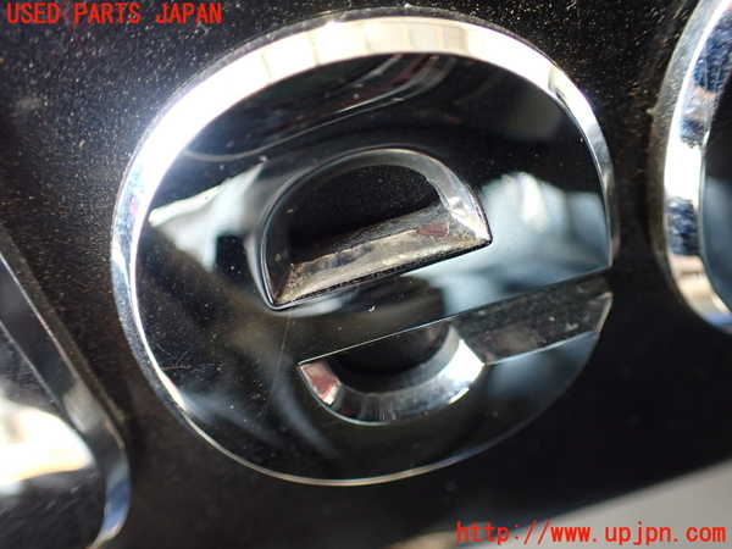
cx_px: 366
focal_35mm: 32
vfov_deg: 44.2
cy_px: 274
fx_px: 677
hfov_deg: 56.8
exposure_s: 1/30
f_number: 2.4
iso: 400
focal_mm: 5.79
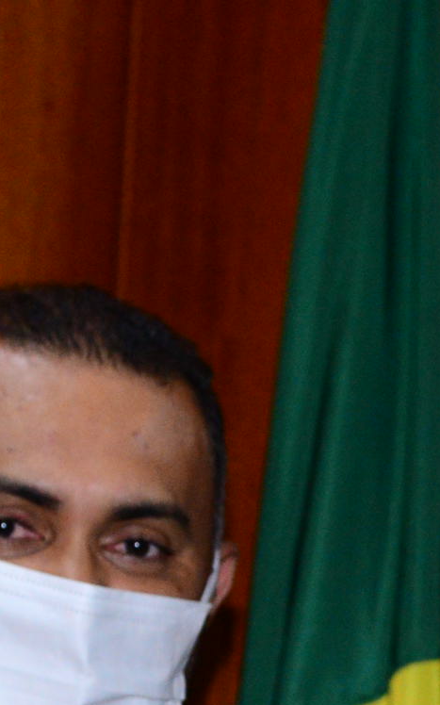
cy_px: 833
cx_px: 421
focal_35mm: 320
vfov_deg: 6.5
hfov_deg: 4.1
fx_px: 6144
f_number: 4.5
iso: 2500
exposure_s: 1/125
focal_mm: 78
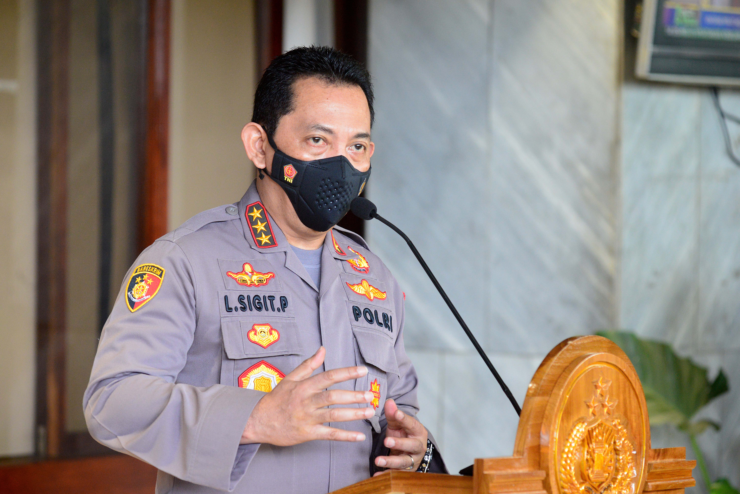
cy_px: 247
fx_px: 3187
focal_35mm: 155
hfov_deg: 13.2
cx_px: 370
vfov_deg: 8.9
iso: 3200
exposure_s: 1/160
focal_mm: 155
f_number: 5.6
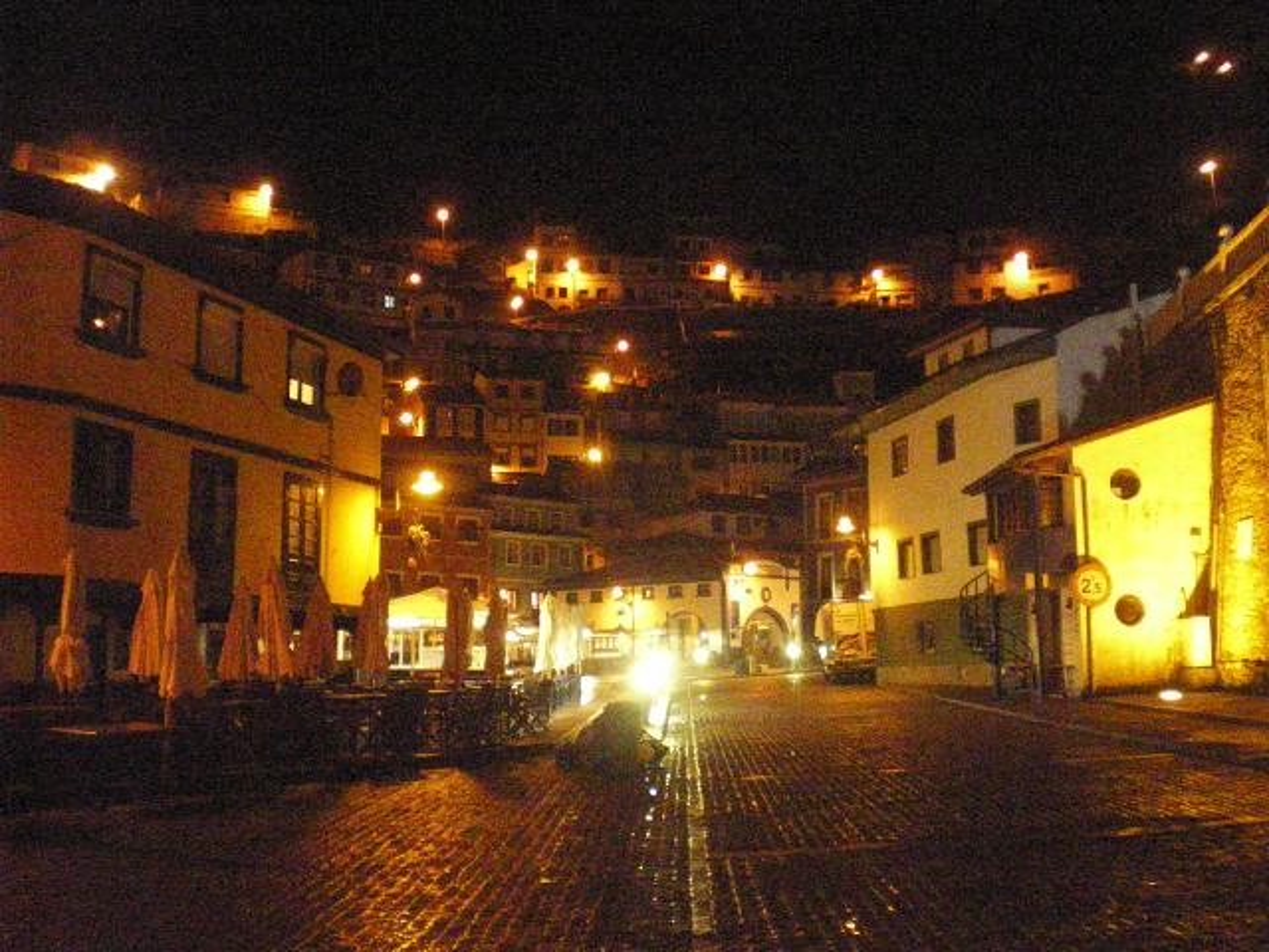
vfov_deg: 37.7
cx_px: 634
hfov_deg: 49.0
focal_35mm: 38
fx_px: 1393
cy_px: 476
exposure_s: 1/15
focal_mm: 6.3
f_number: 3.1
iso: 3200
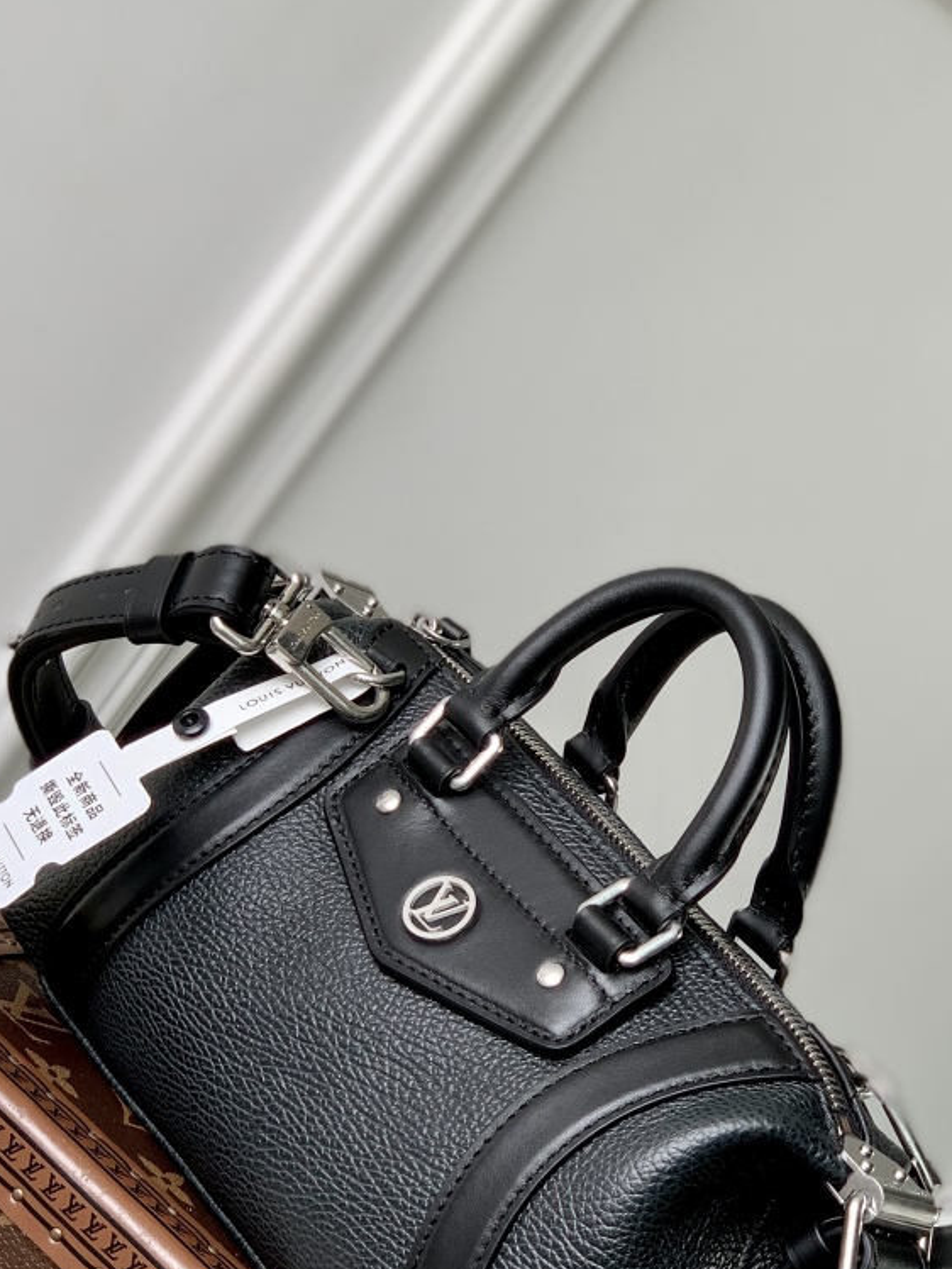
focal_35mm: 100
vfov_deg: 19.6
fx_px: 3666
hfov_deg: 14.8
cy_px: 752
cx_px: 542
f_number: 2.4
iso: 16
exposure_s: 1/122
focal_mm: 6
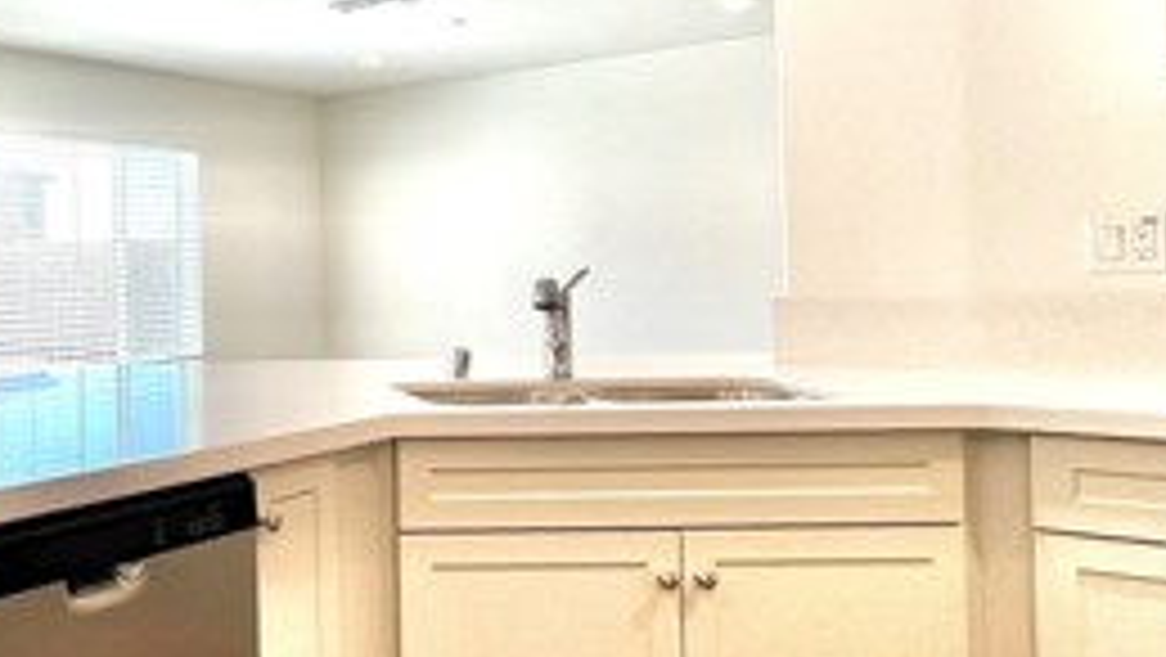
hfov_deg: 49.2
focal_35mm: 35
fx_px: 1083
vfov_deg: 33.7
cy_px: 266
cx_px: 77
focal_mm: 1.57
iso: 40
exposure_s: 1/120
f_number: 1.8
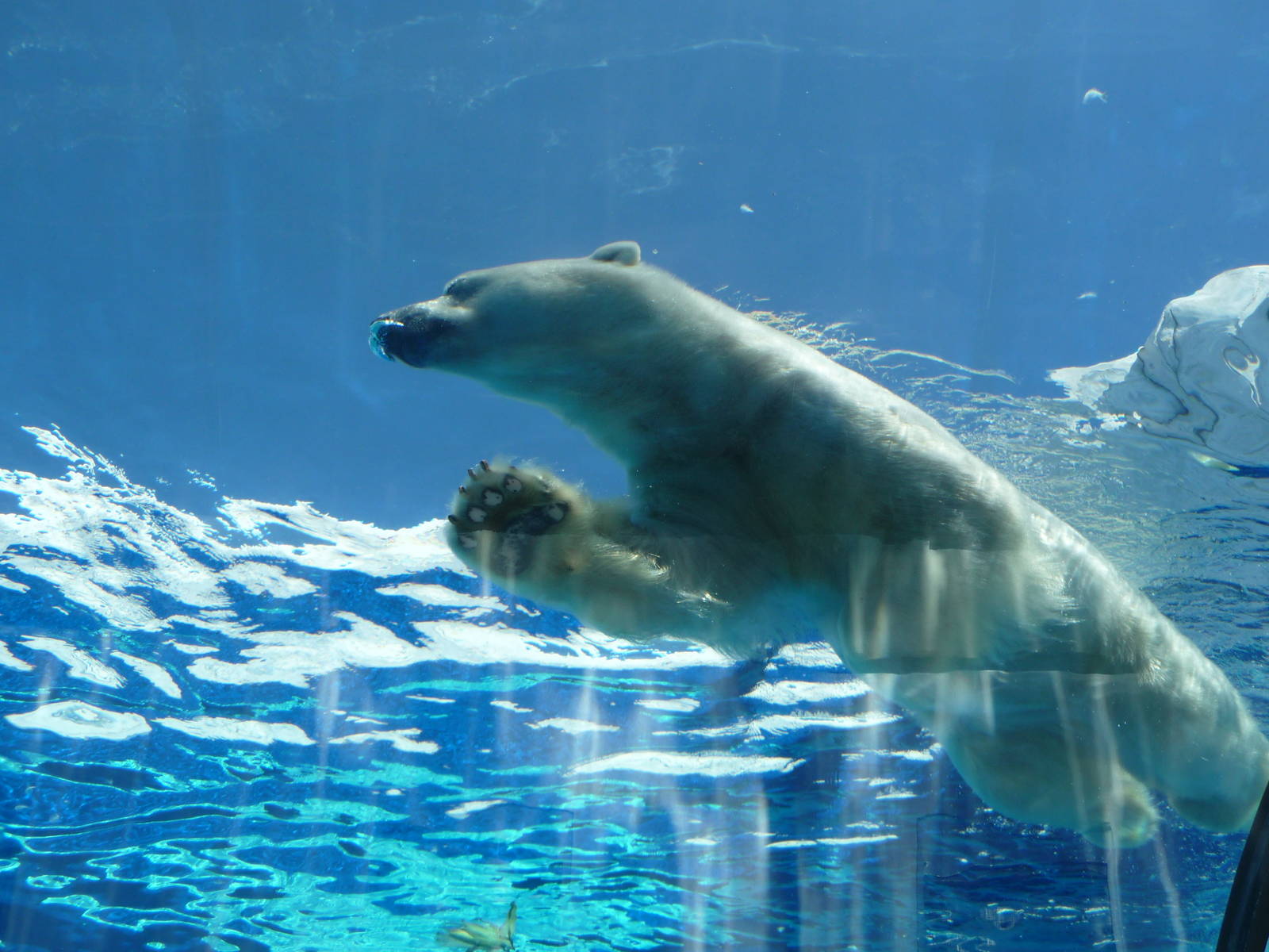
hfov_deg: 60.0
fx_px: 1100
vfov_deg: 46.8
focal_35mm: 30
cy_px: 476
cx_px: 634
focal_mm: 5
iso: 100
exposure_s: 1/1000
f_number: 3.4
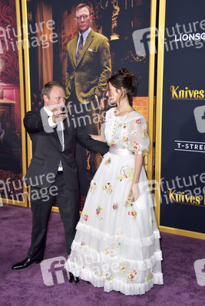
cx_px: 102
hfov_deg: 27.0
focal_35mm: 50
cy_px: 153
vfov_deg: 39.6
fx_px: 427
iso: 500
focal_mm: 50
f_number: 7.1
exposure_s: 1/250
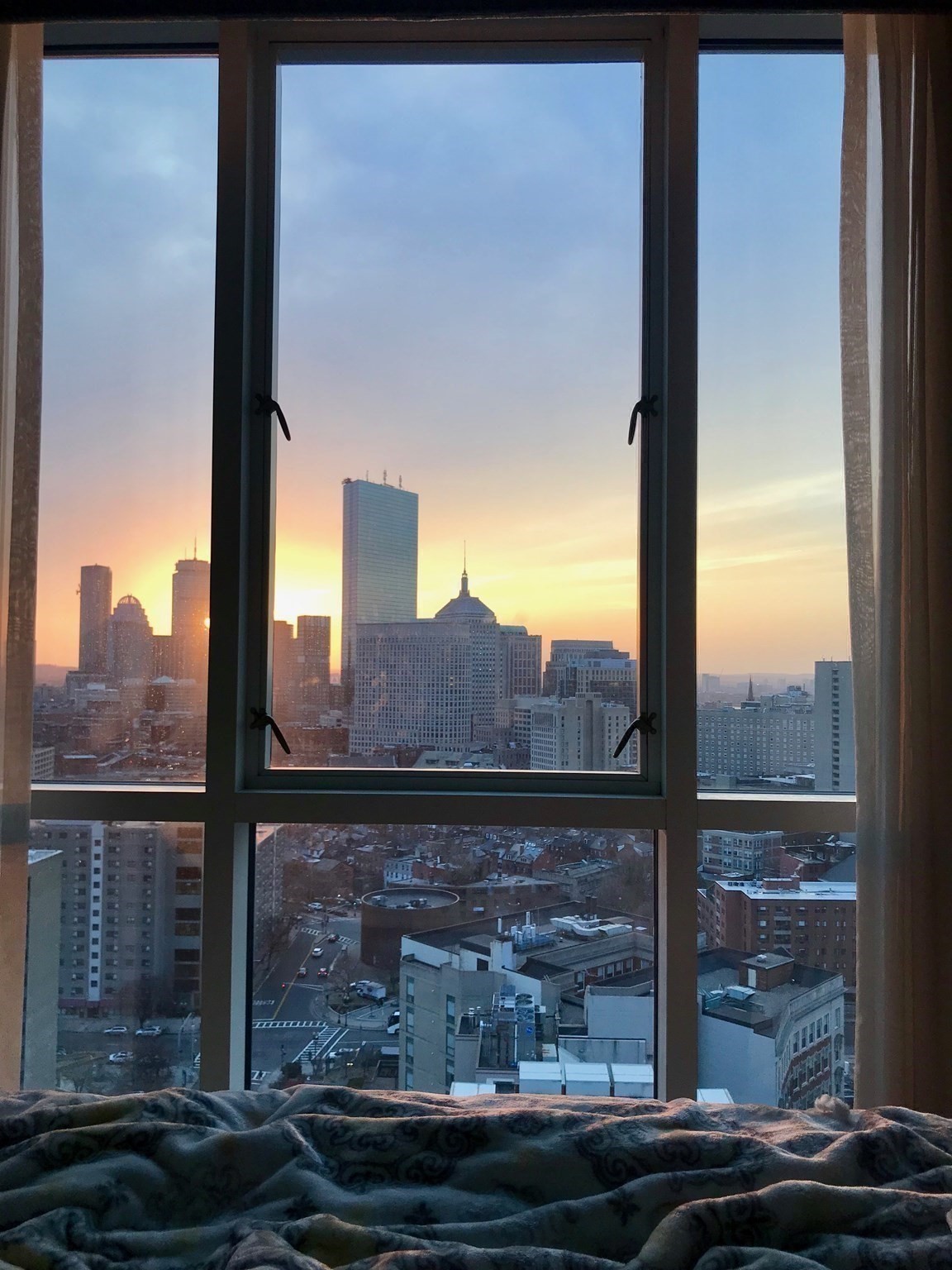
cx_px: 476
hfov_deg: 49.7
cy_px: 635
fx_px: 1027
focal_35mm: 28
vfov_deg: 63.4
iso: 20
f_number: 1.8
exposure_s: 1/120
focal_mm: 3.99
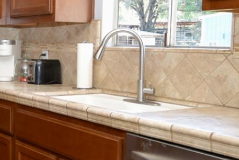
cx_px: -18
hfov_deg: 28.5
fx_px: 430
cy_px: 34
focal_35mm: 65
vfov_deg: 20.8
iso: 450
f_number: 4.8
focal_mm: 13
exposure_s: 1/60
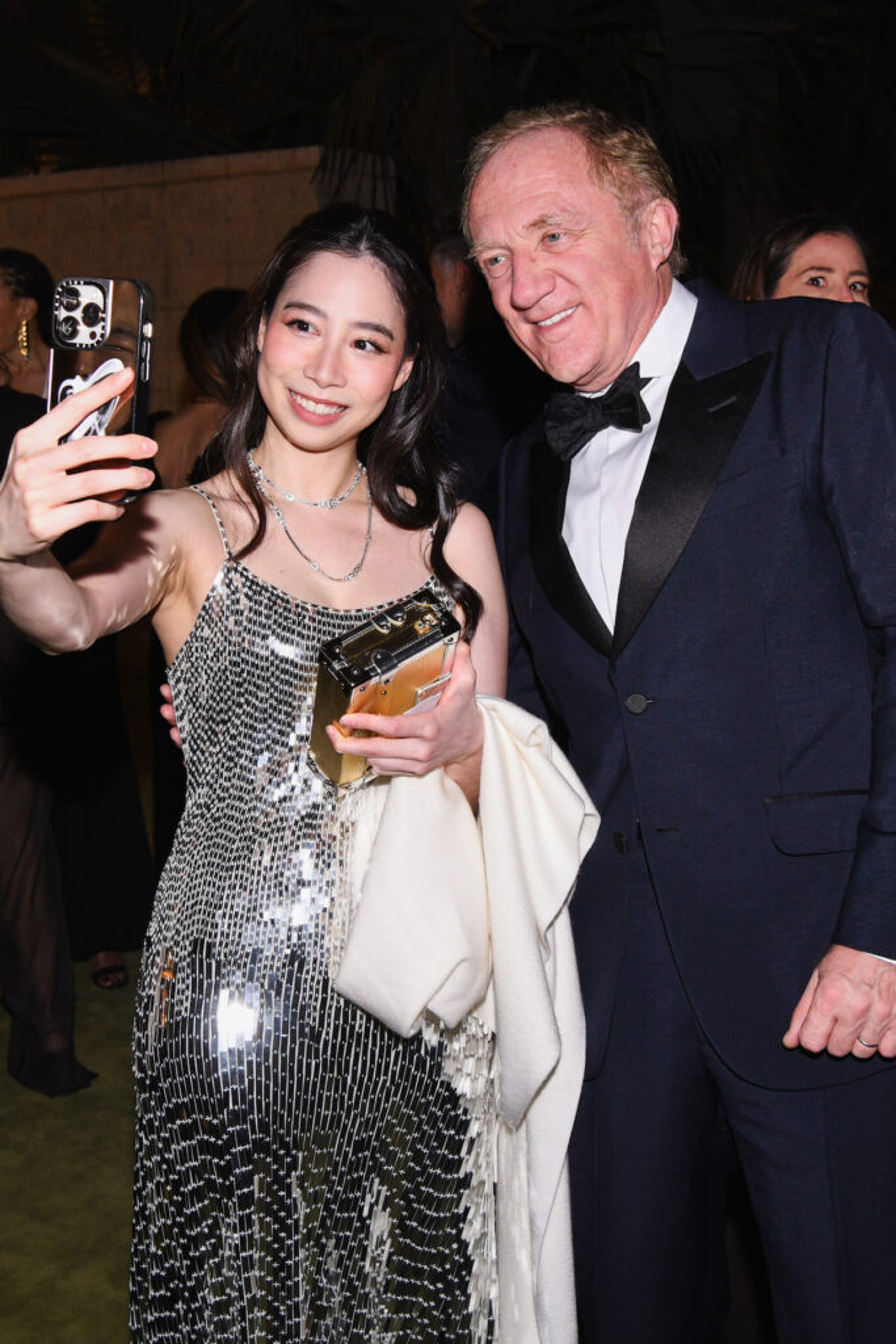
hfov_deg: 38.9
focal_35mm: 34
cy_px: 672
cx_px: 448
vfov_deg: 55.8
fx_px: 1269
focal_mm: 34
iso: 1250
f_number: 8
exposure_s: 1/30
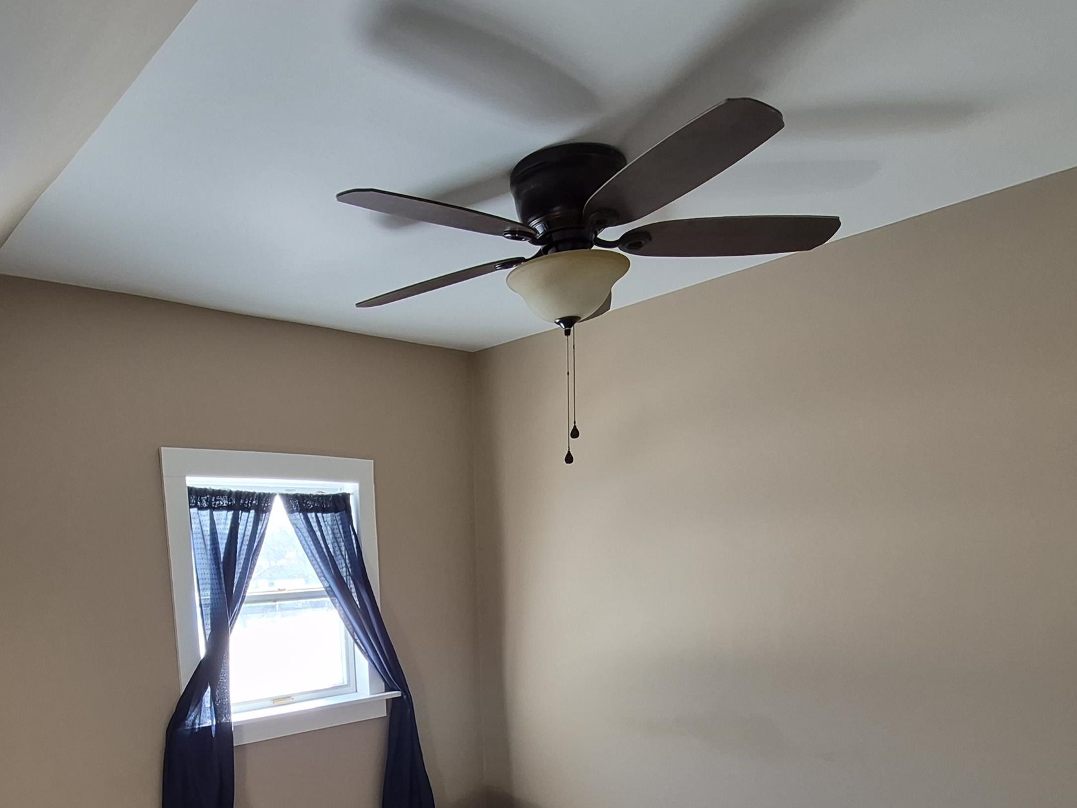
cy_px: 668
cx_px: 397
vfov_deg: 52.4
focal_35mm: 24
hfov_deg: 70.3
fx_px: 747
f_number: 2.2
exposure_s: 1/60
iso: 100
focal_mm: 1.74
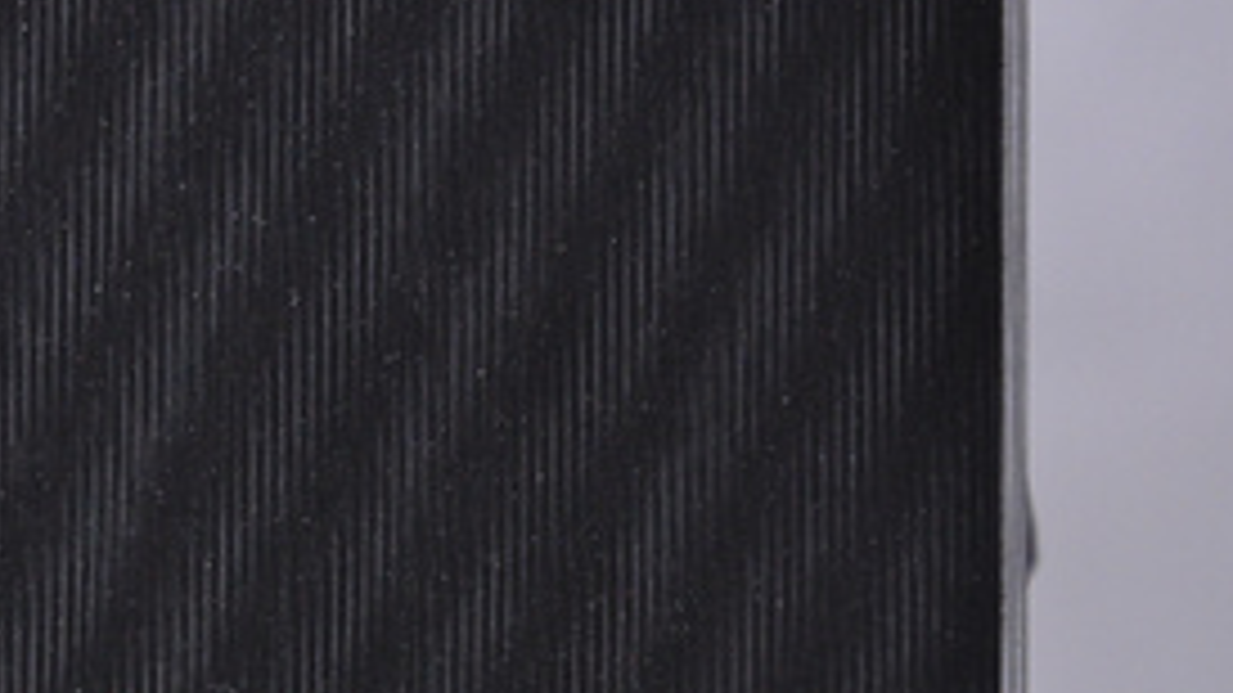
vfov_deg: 4.5
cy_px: 533
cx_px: 356
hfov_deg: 8.0
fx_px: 8854
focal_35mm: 271
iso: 3200
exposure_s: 1/125
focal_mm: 105
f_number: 9.5
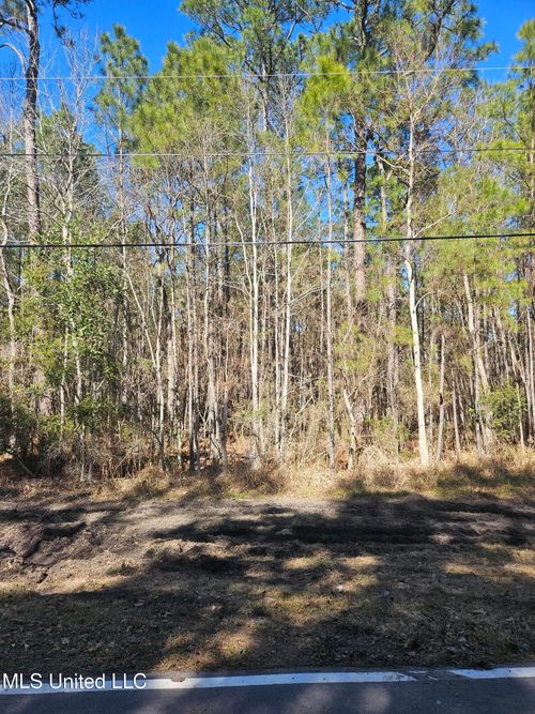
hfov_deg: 58.9
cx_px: 268
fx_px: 474
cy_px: 357
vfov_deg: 73.9
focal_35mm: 23
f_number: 1.8
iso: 50
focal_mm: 5.4
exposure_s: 1/1064
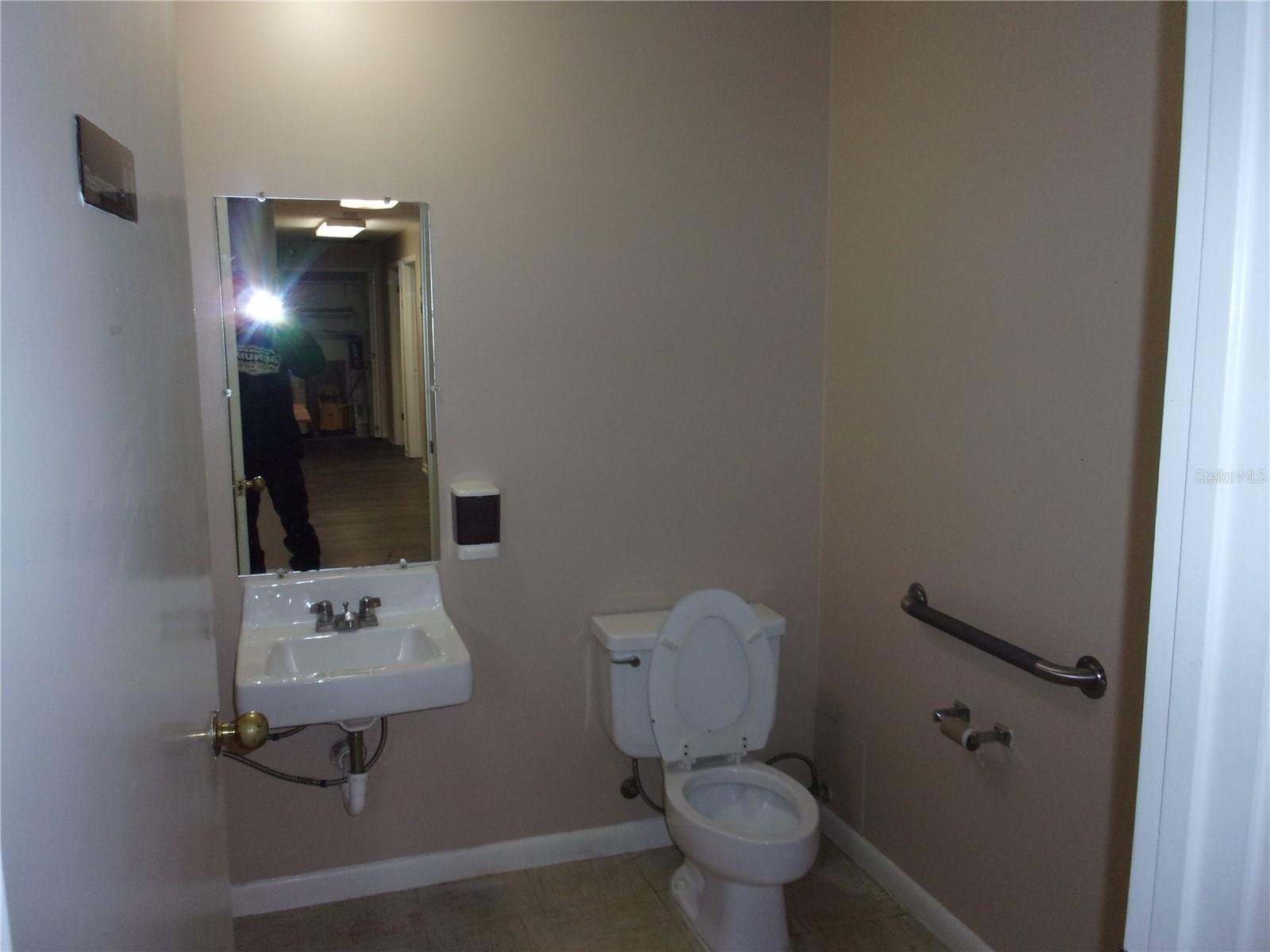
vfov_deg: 49.7
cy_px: 476
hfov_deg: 63.4
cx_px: 635
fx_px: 1027
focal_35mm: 28
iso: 200
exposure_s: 1/34
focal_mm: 5.1
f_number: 3.9
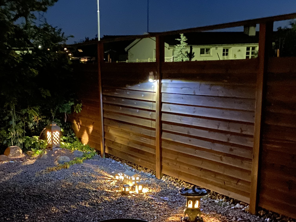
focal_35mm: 52
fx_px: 445
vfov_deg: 26.8
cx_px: 93
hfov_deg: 36.4
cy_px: 213
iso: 1250
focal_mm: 4.25
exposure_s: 1/2
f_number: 1.8
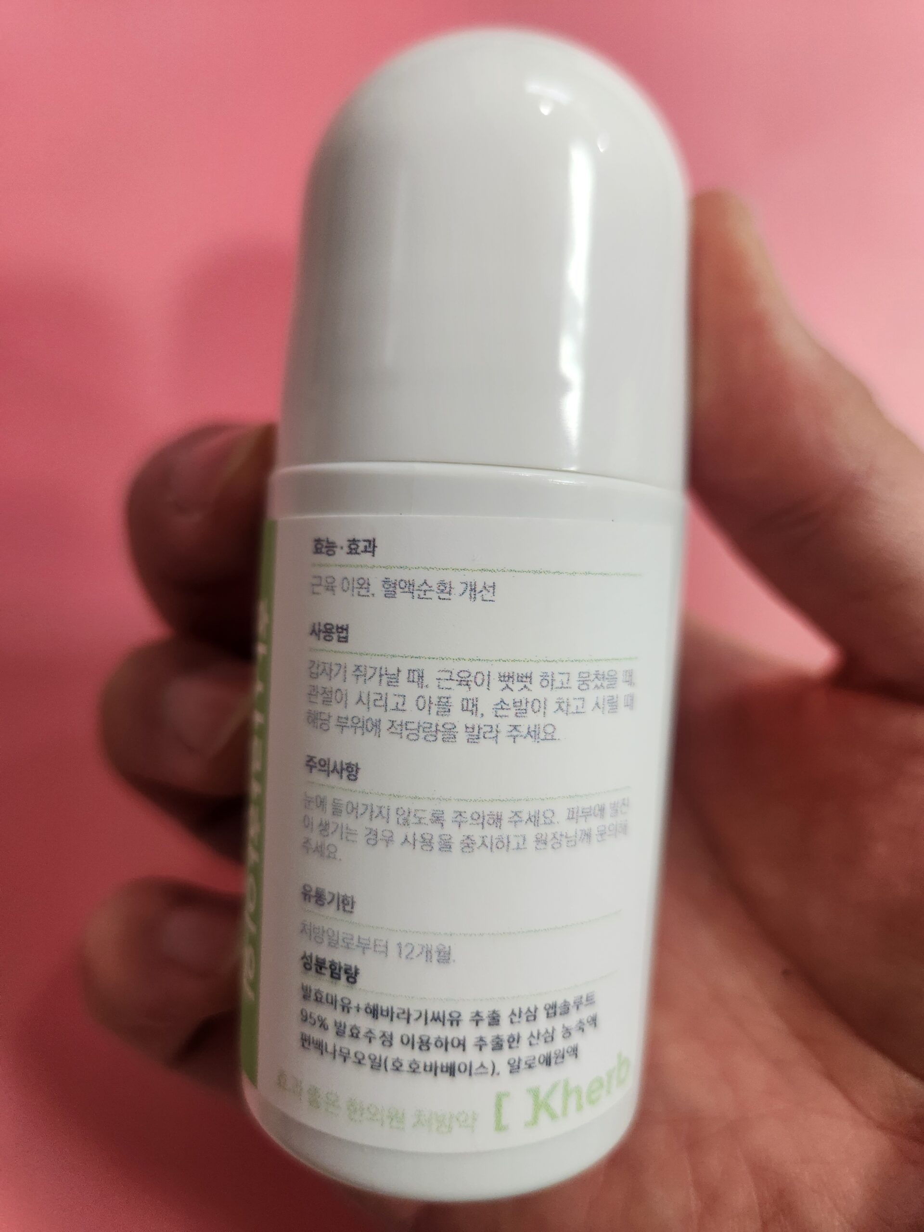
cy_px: 616
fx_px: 819
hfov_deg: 58.9
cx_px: 462
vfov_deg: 73.9
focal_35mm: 23
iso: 200
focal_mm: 5.4
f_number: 1.8
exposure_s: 1/120
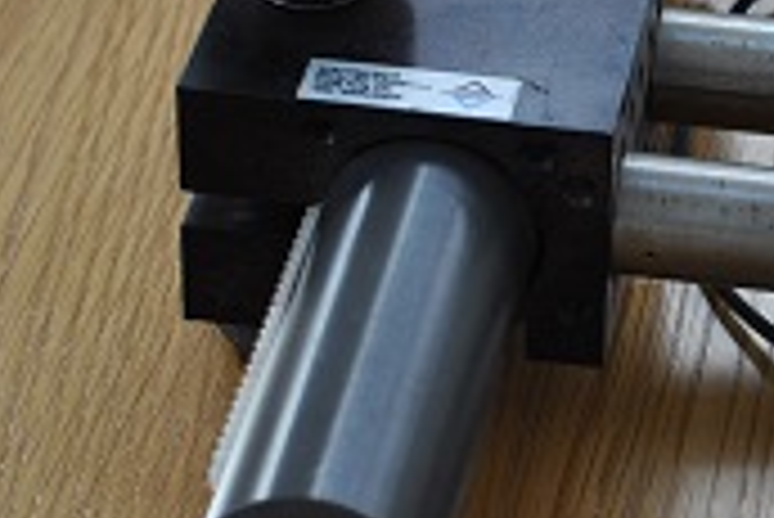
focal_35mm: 178
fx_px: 3824
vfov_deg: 7.7
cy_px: 133
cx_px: 605
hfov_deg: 11.5
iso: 180
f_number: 5.6
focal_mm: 35
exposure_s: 1/125
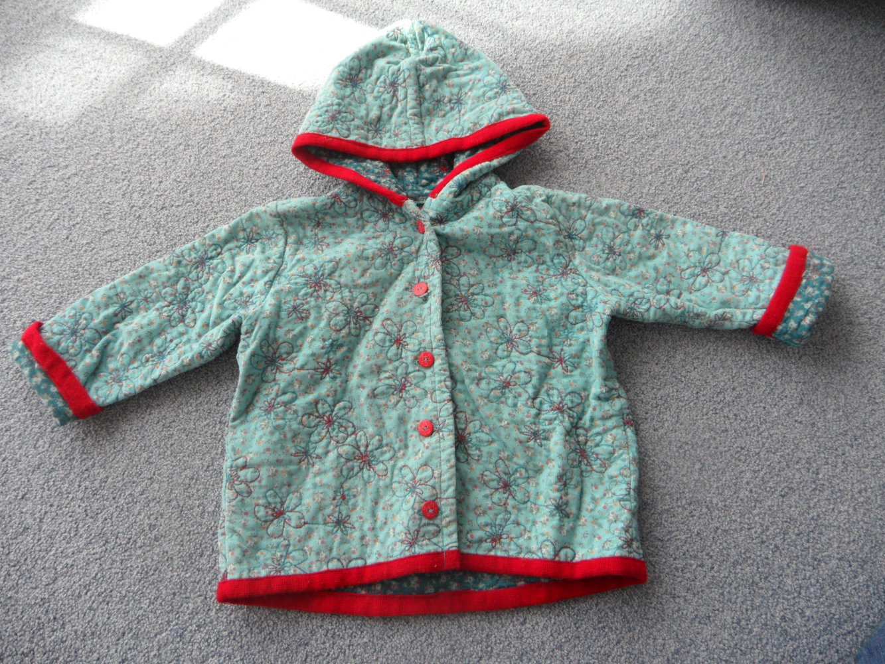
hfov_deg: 71.6
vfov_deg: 56.8
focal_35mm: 24
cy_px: 332
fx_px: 614
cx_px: 442
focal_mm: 4.1
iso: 80
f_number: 2.9
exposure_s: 1/125
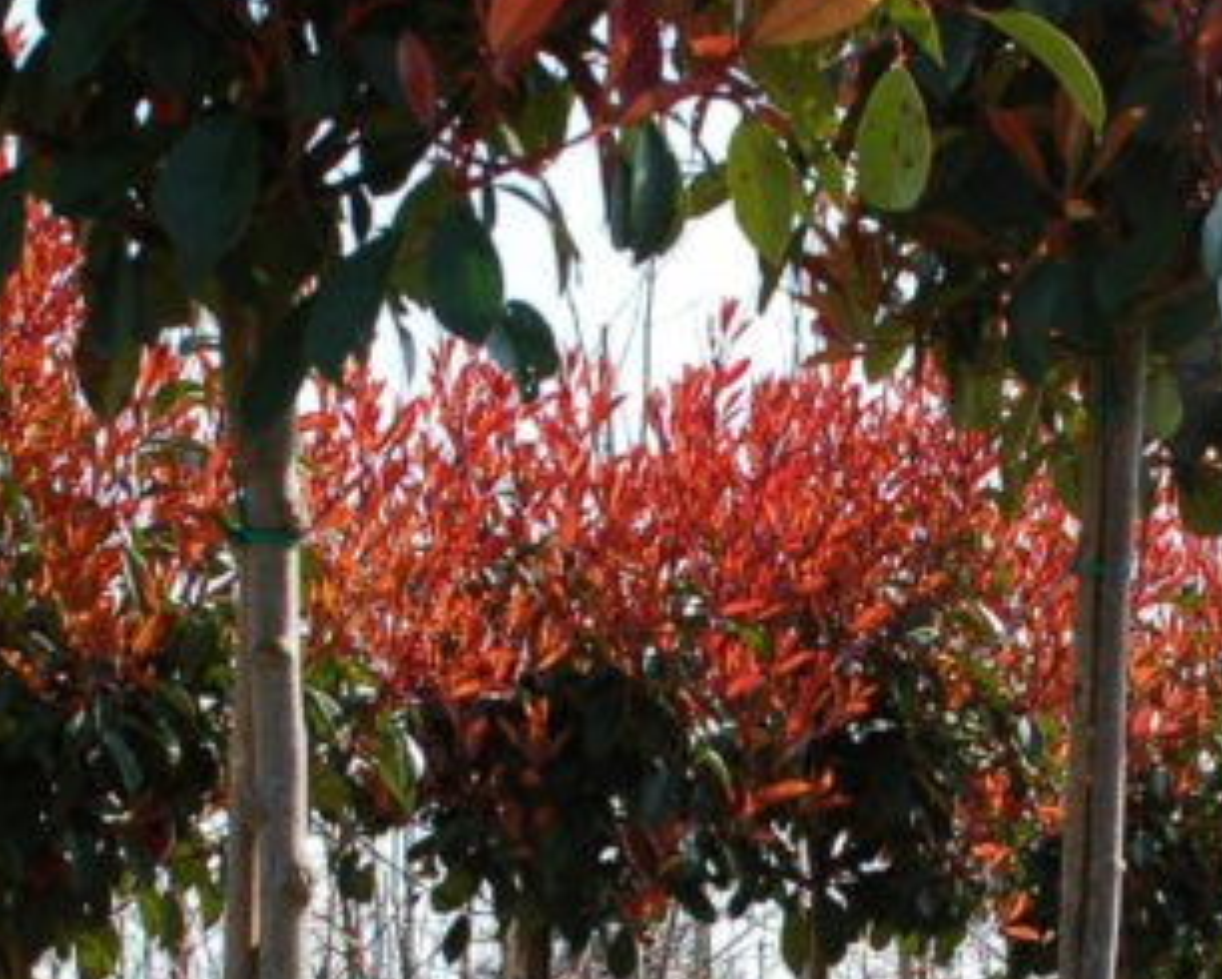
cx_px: 926
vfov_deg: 11.9
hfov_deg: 14.9
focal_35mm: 129
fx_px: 4667
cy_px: 795
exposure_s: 1/250
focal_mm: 24
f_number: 8
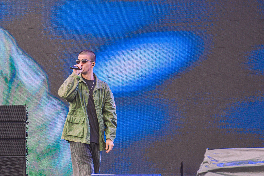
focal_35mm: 168
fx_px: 1231
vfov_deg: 8.1
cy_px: 36
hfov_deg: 12.2
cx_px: 105
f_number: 5
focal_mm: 70
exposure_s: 1/200
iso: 200
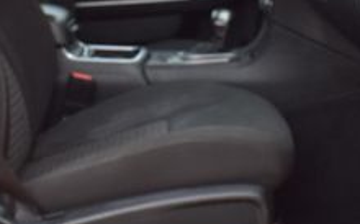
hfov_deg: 22.2
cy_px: 21
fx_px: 916
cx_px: 223
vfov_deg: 13.8
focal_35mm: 93
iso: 400
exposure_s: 1/80
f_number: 8
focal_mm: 21
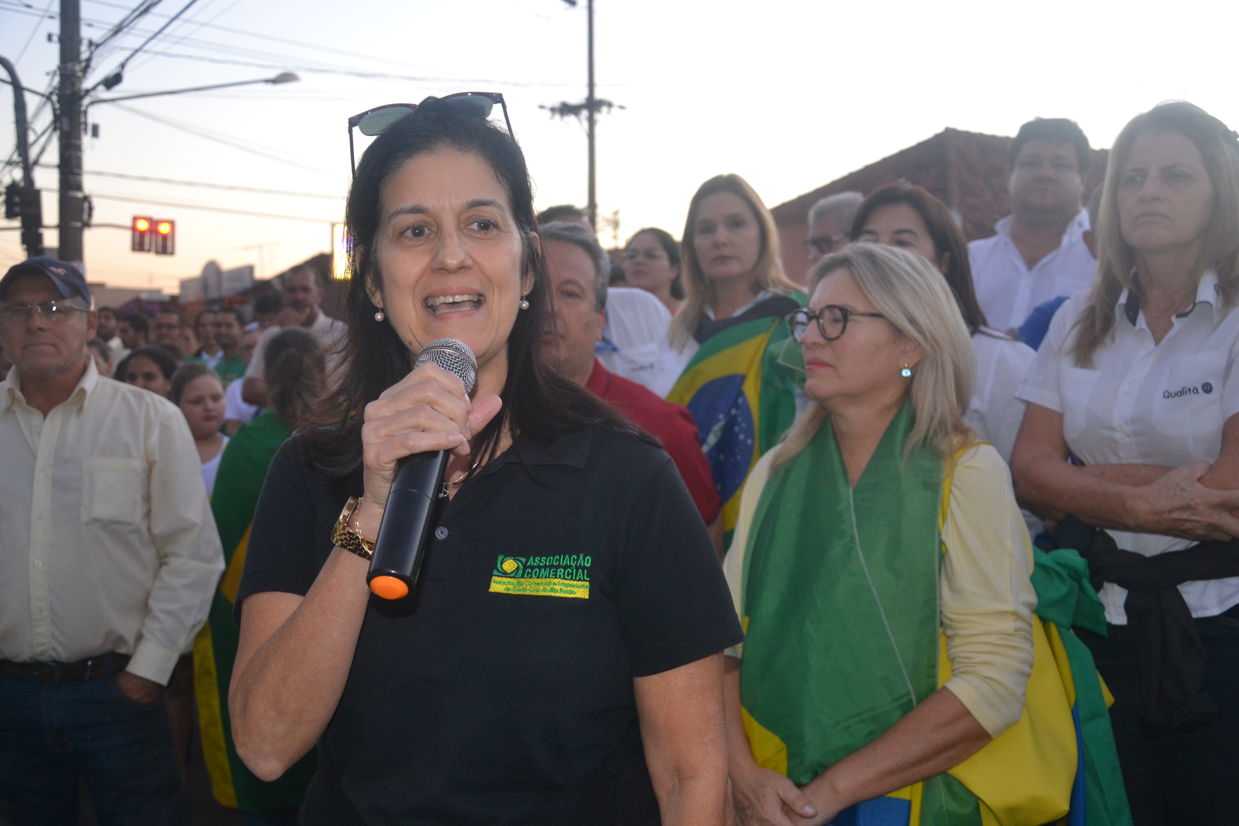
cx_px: 620
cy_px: 413
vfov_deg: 35.5
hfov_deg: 51.3
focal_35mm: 38
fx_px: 1291
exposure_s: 1/60
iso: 720
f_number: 4
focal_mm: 25
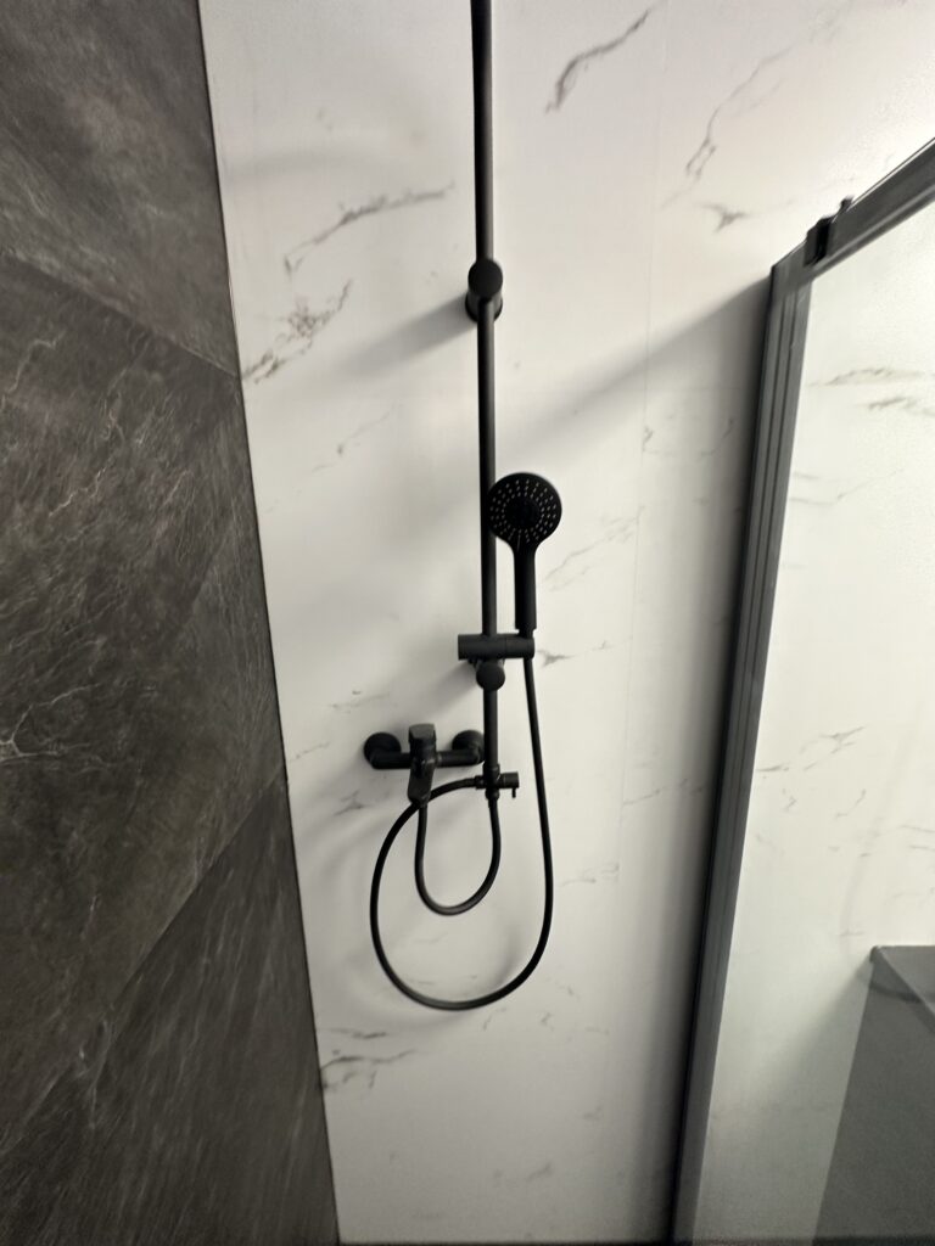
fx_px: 504
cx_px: 468
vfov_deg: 102.1
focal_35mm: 14
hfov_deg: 85.7
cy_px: 623
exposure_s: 1/50
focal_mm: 2.22
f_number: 2.2
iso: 160
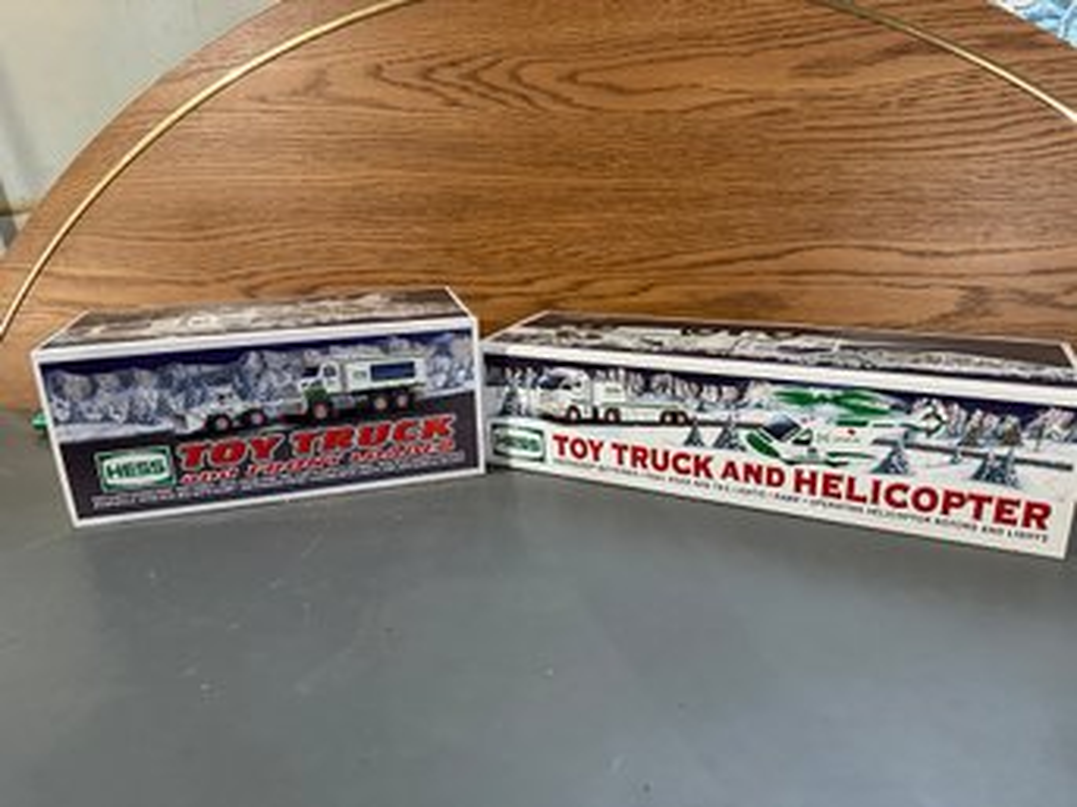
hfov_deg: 71.6
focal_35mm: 24
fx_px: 746
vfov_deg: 56.8
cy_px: 404
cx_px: 538
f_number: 1.78
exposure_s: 1/60
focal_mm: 6.86
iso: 640
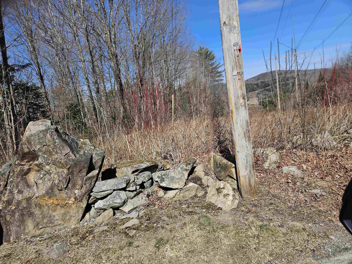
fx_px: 234
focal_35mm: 23
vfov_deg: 58.9
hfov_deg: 73.9
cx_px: 176
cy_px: 132
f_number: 1.8
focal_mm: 5.4
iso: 25
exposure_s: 1/2016
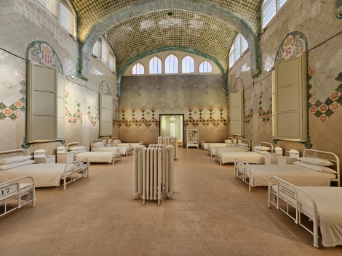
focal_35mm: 13
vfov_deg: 90.0
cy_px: 128
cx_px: 171
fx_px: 129
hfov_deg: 106.2
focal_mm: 2.2
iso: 100
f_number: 2.2
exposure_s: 1/50
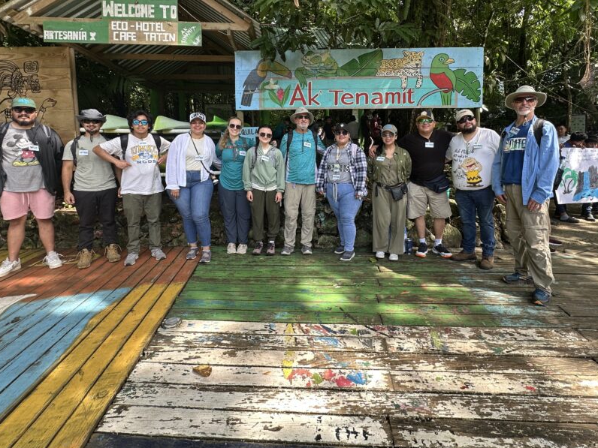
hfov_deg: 87.6
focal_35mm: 18
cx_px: 319
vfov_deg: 70.4
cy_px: 167
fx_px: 311
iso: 40
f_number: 2.2
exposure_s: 1/99
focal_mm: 2.22
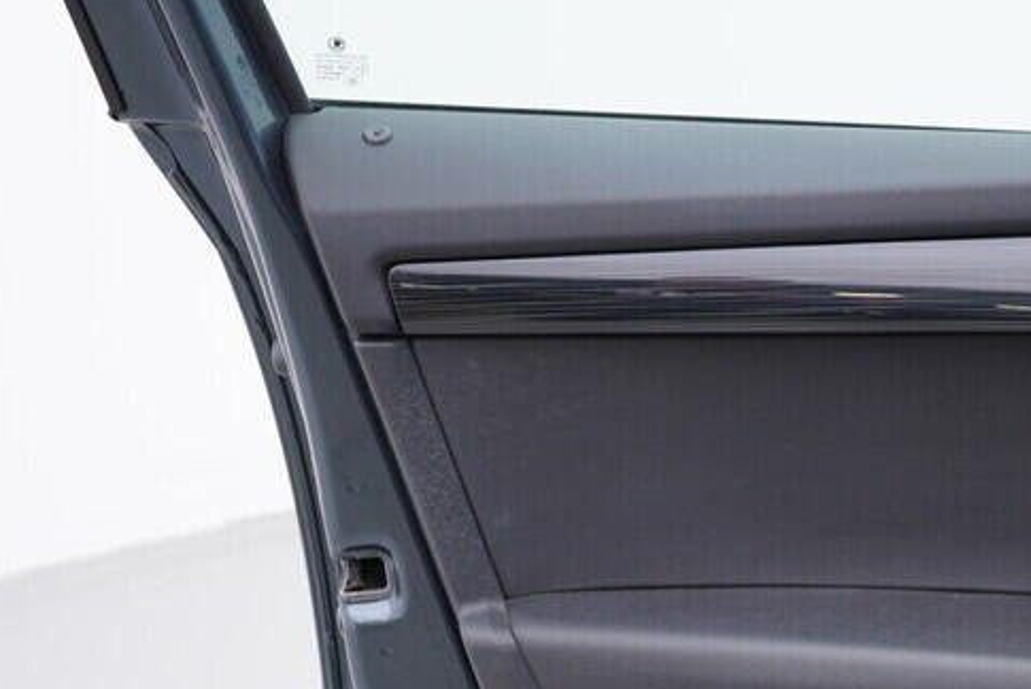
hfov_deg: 25.5
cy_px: 586
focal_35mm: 76
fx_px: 2178
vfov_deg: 17.8
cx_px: 1005
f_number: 3.2
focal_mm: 24
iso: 125
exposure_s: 1/50
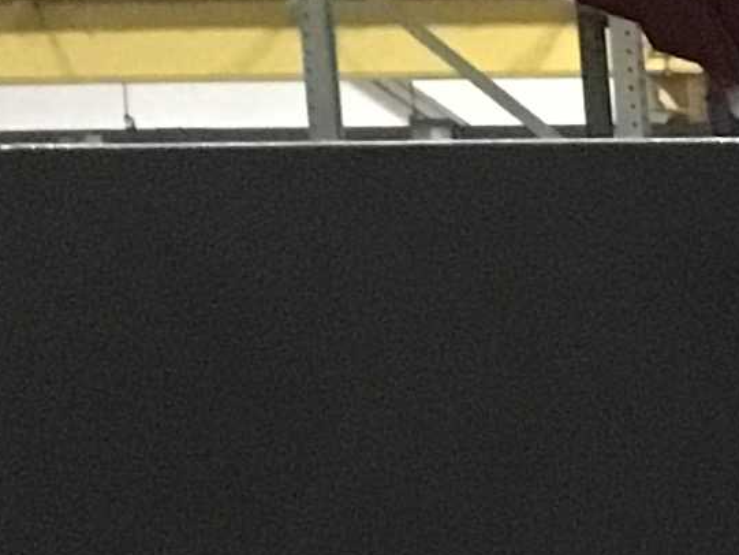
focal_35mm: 216
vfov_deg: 6.5
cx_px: 2110
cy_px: 1459
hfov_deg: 8.0
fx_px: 4612
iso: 320
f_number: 2.2
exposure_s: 1/15
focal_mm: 4.15
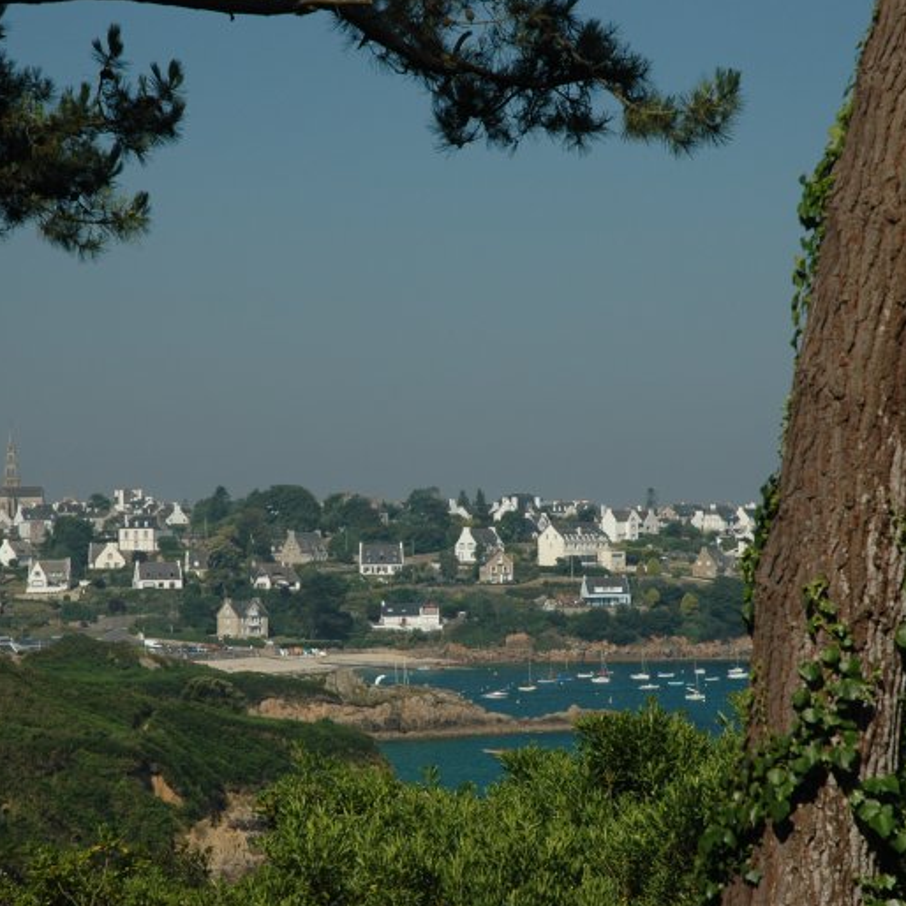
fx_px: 3642
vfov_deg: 14.2
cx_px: 416
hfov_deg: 14.2
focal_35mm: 123
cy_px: 460
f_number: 8
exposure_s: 1/200
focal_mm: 62
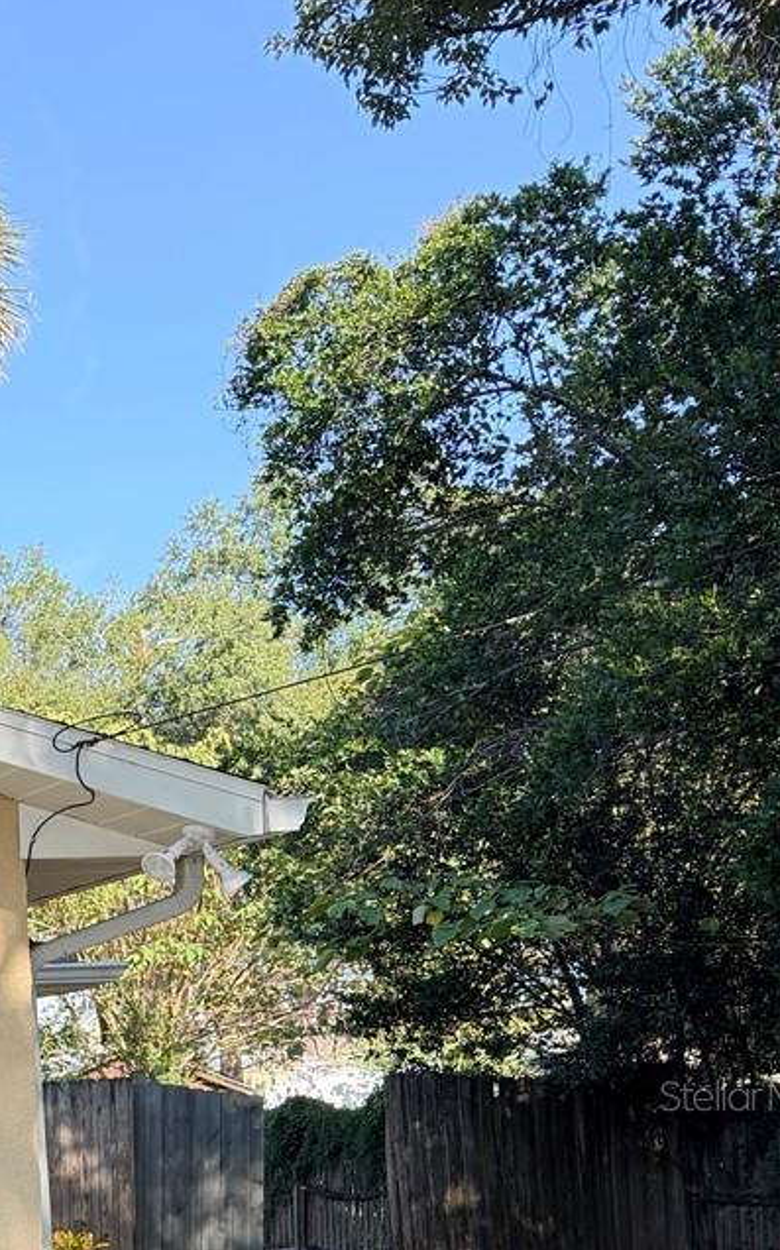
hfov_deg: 16.2
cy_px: 1095
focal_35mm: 64
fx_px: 2179
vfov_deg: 30.7
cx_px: -727
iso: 100
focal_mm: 6.76
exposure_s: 1/955
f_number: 1.78
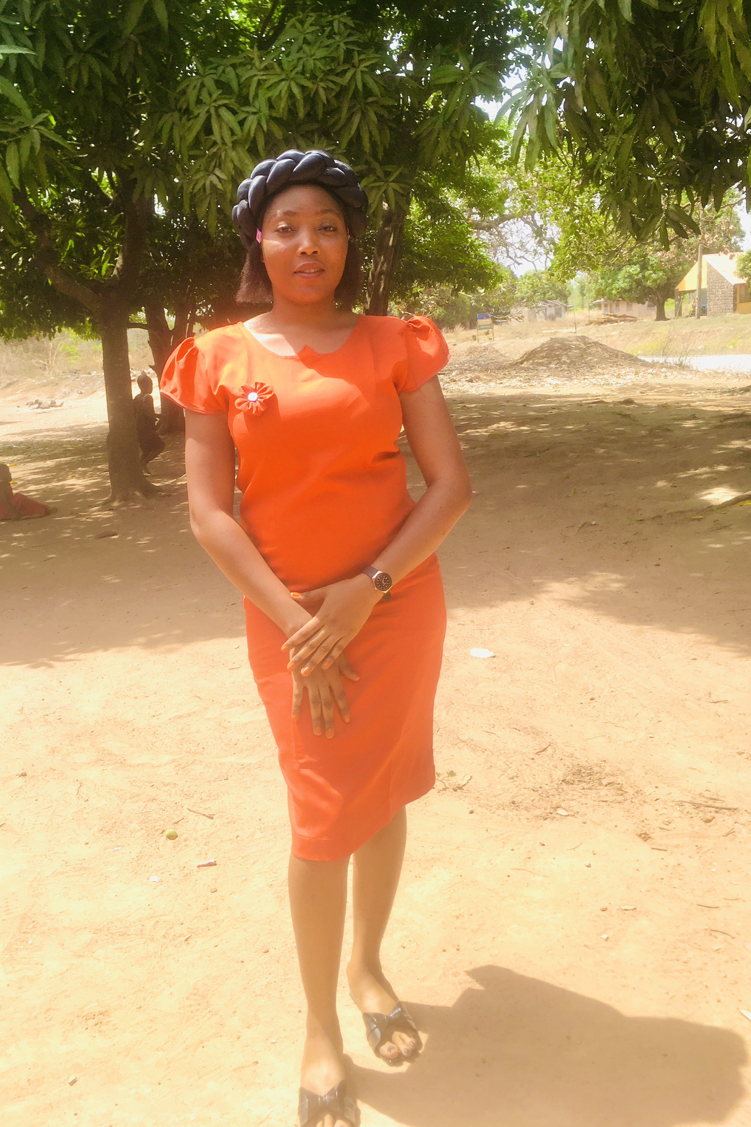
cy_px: 549
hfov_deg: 42.3
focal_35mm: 31
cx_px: 350
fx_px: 970
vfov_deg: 60.3
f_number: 2.2
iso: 25
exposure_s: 1/620
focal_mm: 4.15
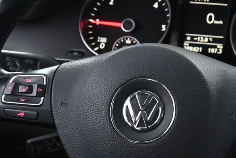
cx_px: 143
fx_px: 820
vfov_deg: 11.0
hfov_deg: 16.4
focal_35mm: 125
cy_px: 104
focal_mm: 30
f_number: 4.8
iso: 4500
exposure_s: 1/50
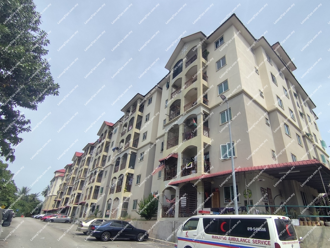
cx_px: 165
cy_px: 124
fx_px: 153
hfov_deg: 94.5
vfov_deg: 78.1
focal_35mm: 16
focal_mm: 1.65
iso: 50
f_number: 2.2
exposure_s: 1/1827
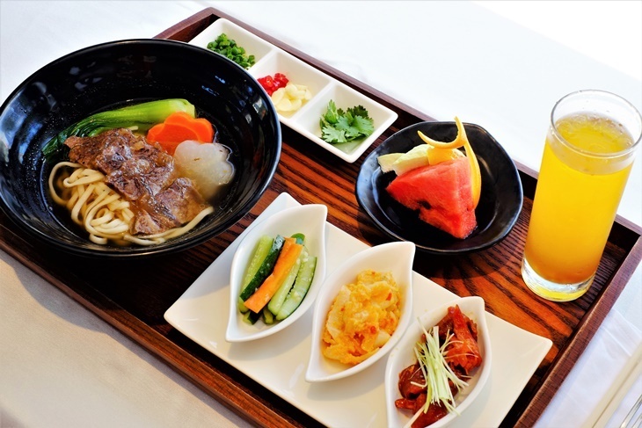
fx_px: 945
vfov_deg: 25.5
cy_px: 214
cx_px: 321
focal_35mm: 53
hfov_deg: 37.5
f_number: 8
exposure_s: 1/140
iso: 400
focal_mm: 35
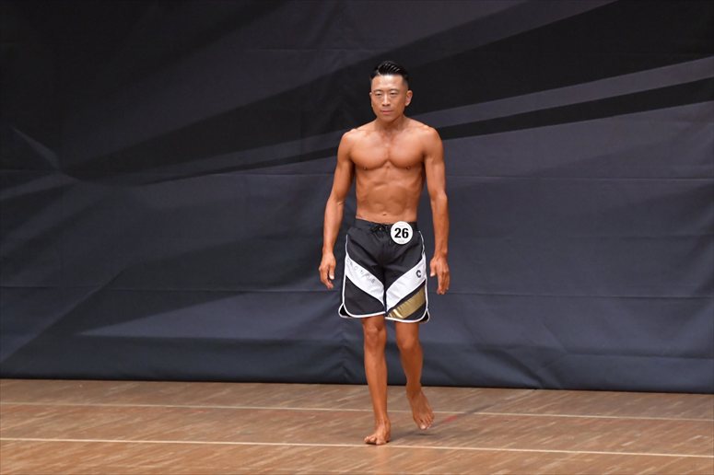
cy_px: 238
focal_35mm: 300
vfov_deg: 4.6
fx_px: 5947
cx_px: 357
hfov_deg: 6.9
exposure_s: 1/400
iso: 6400
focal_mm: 200
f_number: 5.6
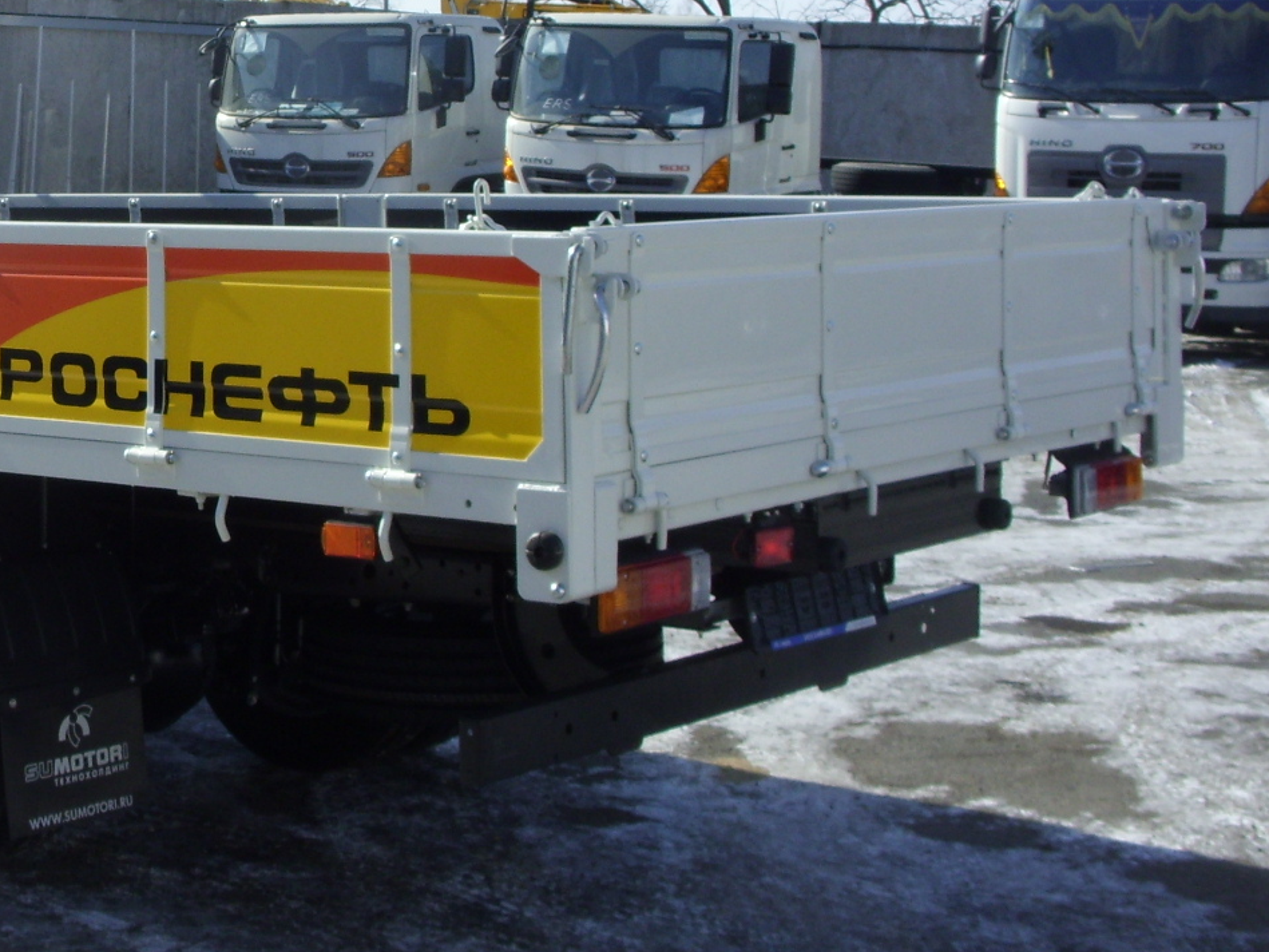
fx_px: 3006
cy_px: 247
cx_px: -3
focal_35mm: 82
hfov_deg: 22.9
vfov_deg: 17.9
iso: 50
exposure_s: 1/438
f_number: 4.9
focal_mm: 6.3
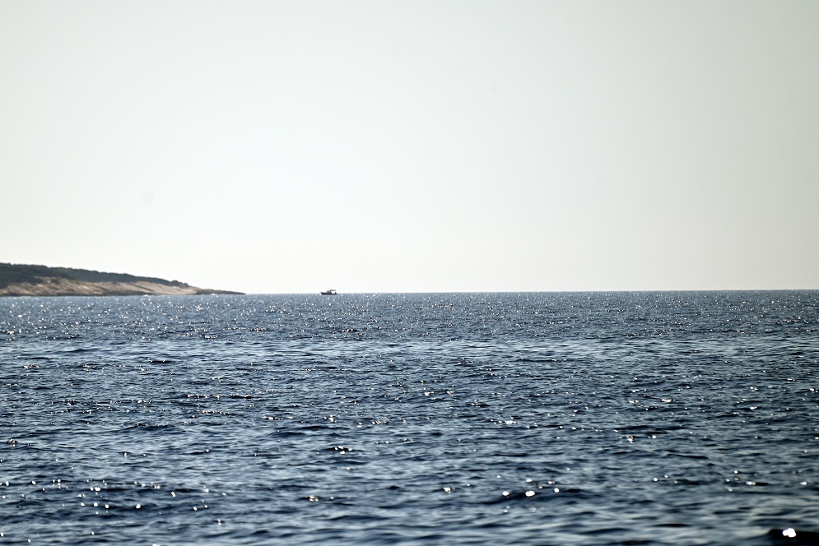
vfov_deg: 3.5
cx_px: 307
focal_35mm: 392
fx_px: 8920
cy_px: 339
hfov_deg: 5.3
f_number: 6.3
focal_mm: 300
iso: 100
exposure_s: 1/1250
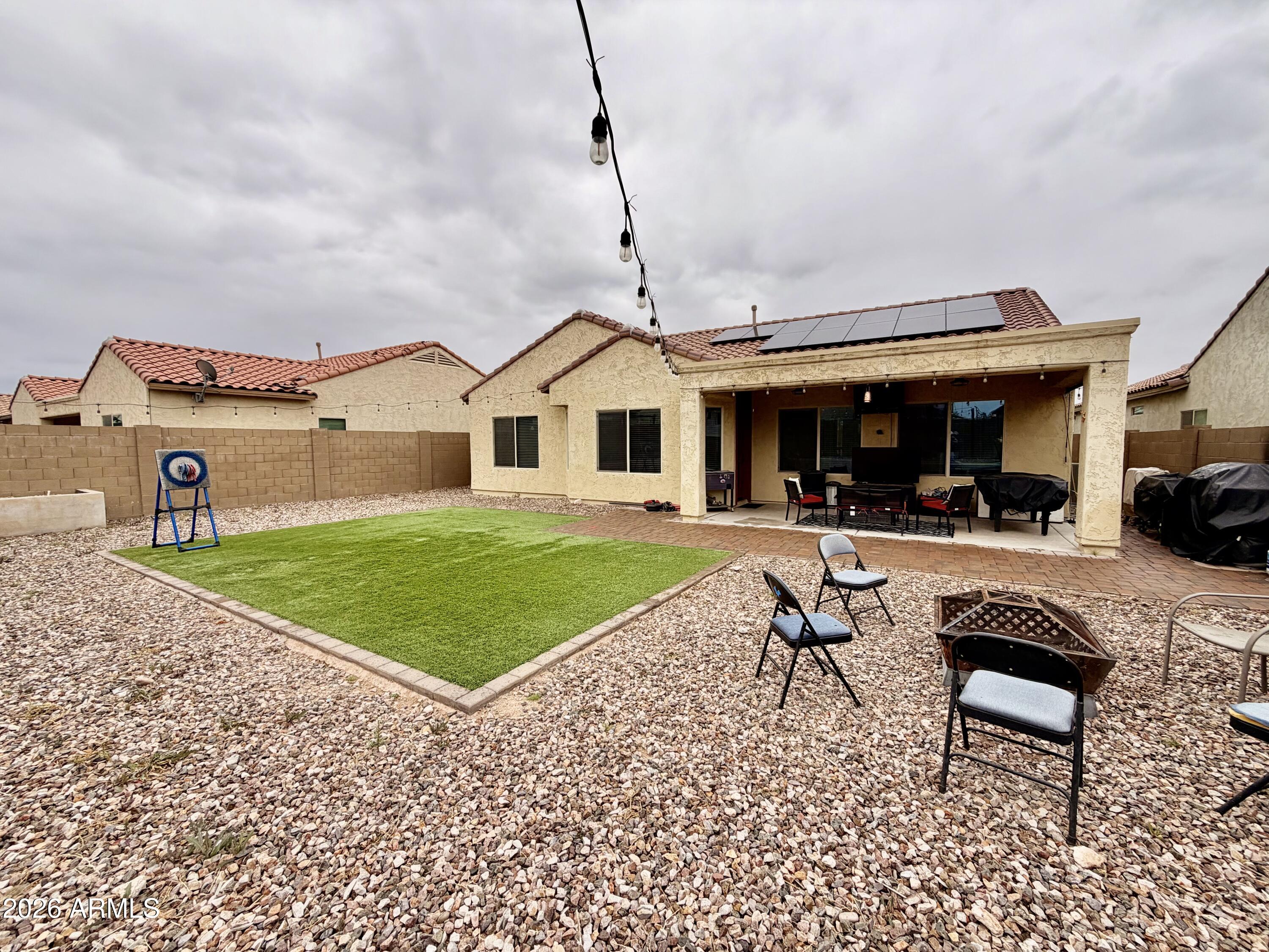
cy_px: 476
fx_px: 513
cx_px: 634
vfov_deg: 85.7
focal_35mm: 14
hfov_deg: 102.1
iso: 32
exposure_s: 1/770
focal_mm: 2.22
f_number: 2.2
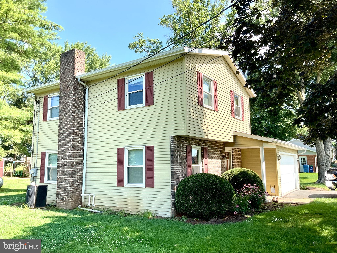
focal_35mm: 29
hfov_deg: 61.7
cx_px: 168
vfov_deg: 48.2
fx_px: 282
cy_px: 126
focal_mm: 3
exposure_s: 1/683
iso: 16
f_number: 1.8
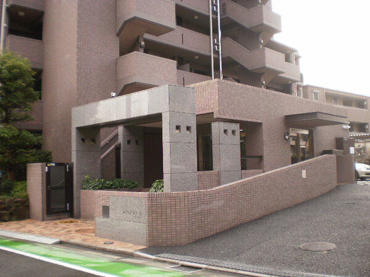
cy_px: 138
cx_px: 185
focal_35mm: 36
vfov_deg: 39.7
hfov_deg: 51.4
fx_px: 385
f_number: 3.1
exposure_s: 1/60
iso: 100
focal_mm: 6.3
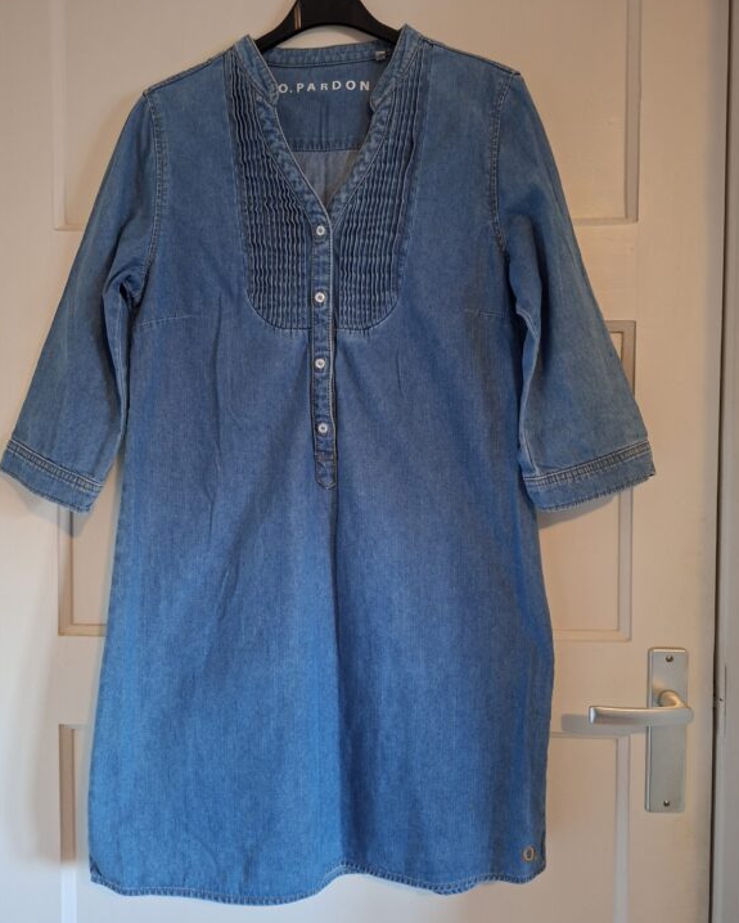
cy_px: 462
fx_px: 683
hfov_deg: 56.8
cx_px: 361
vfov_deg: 68.1
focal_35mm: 25
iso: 400
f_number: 1.8
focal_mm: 5.54
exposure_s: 1/25
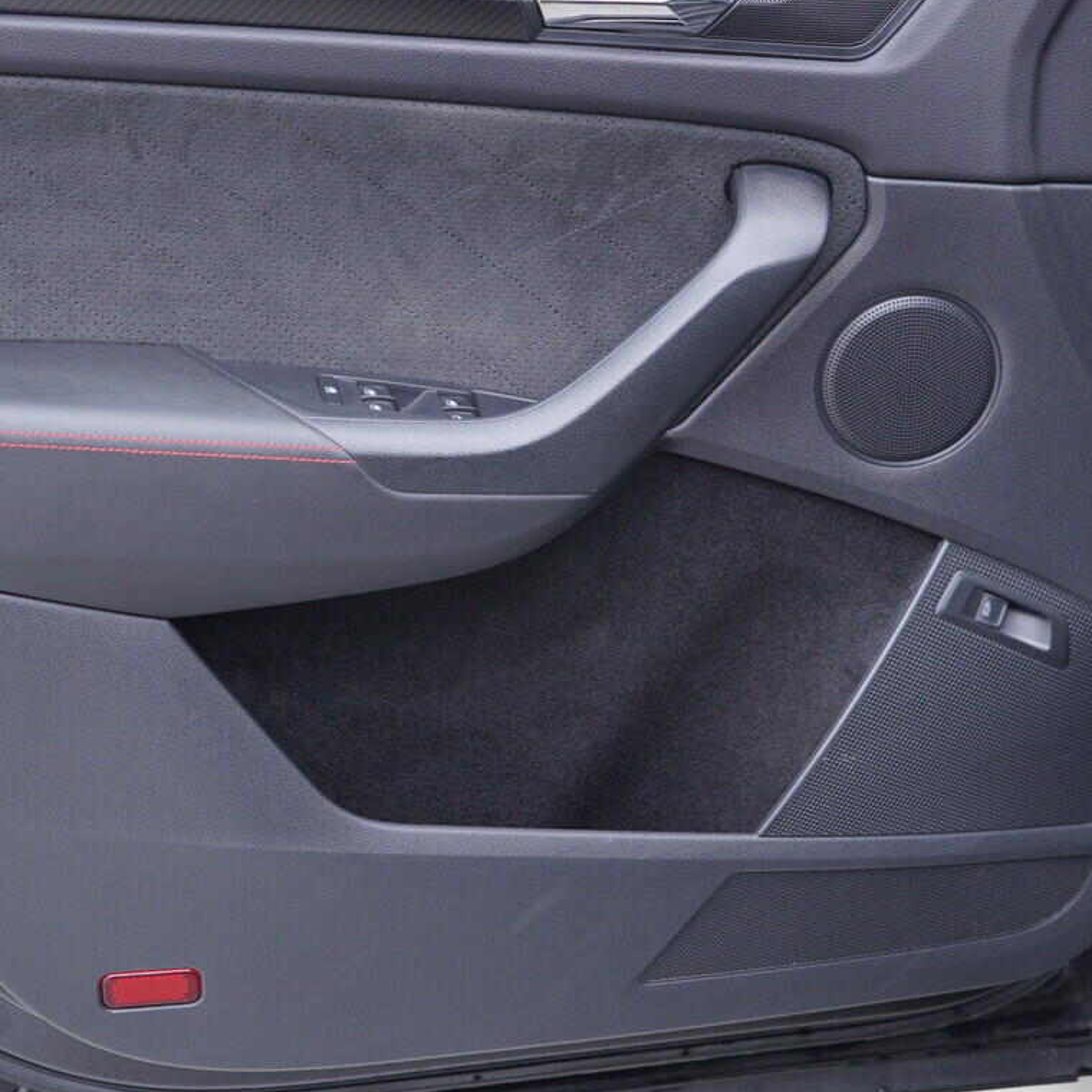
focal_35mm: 58
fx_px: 2070
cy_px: 428
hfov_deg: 29.3
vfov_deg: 29.5
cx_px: 345
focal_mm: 24
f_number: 2.8
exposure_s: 1/40
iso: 200
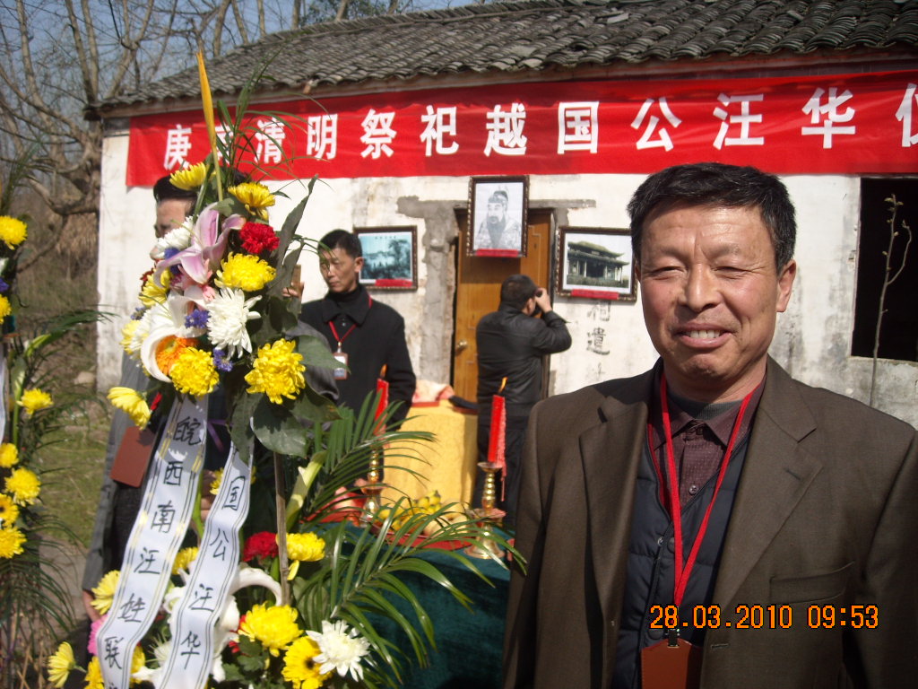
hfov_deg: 52.6
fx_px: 928
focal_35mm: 35
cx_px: 459
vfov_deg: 40.7
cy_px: 344
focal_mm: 5.7
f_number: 5.6
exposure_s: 1/309
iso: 64
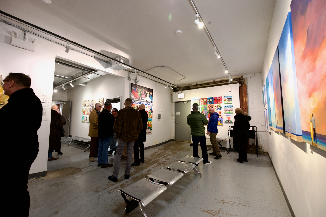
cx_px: 163
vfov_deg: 81.2
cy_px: 108
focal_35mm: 14
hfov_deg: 104.3
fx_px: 127
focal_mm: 14
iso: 2500
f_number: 5.6
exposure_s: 1/80
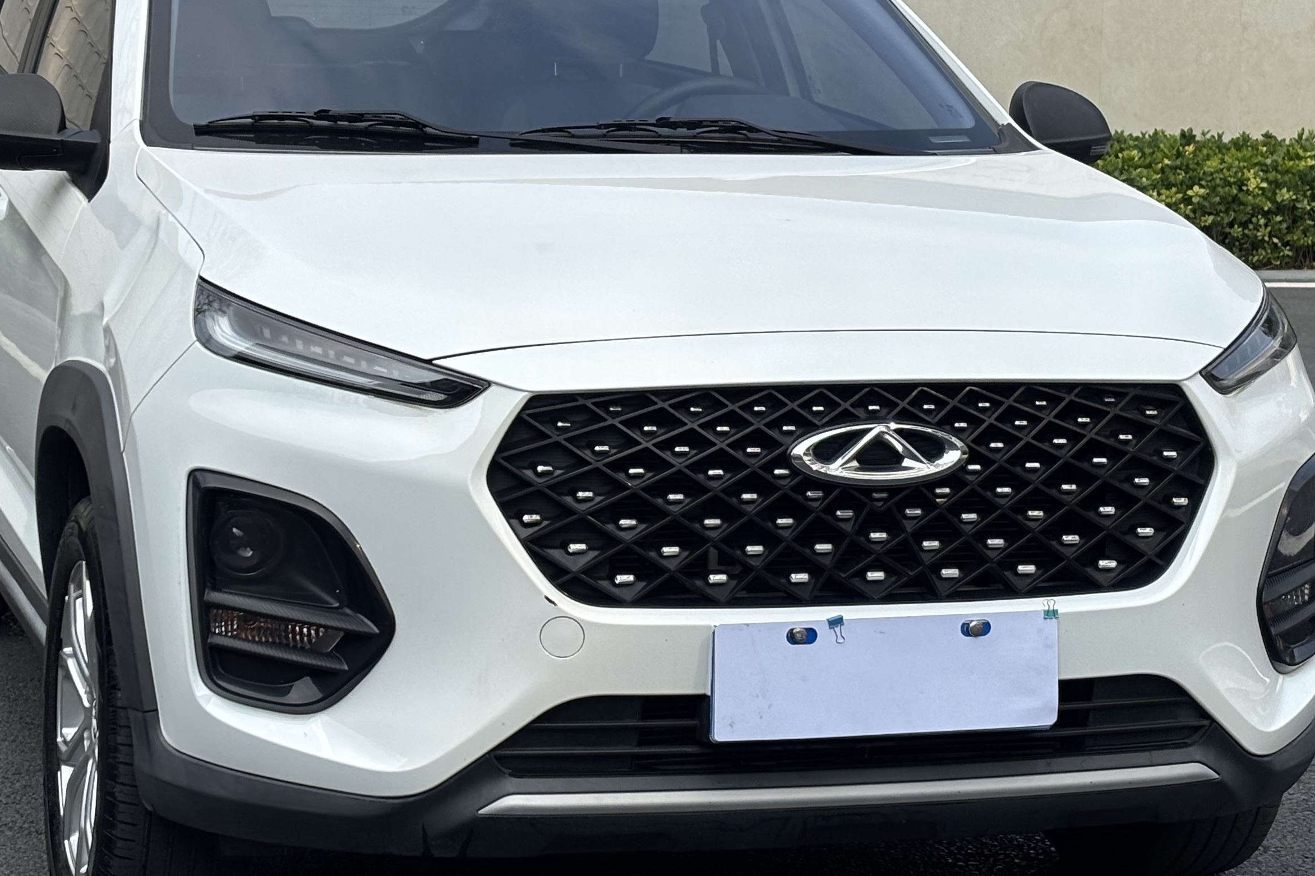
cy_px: 302
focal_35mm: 93
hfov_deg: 21.9
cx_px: 545
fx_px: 3397
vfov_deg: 14.7
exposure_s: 1/2857
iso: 40
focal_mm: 5.96
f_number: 1.6
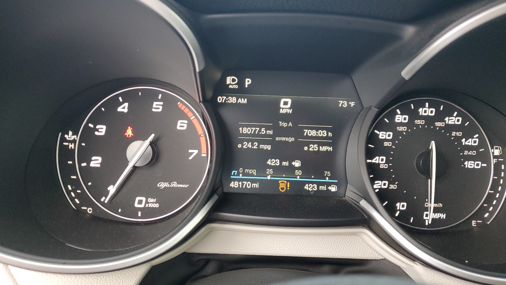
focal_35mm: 29
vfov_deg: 40.1
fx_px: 389
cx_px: 255
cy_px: 127
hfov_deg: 66.1
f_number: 1.5
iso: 148
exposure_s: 1/60.2
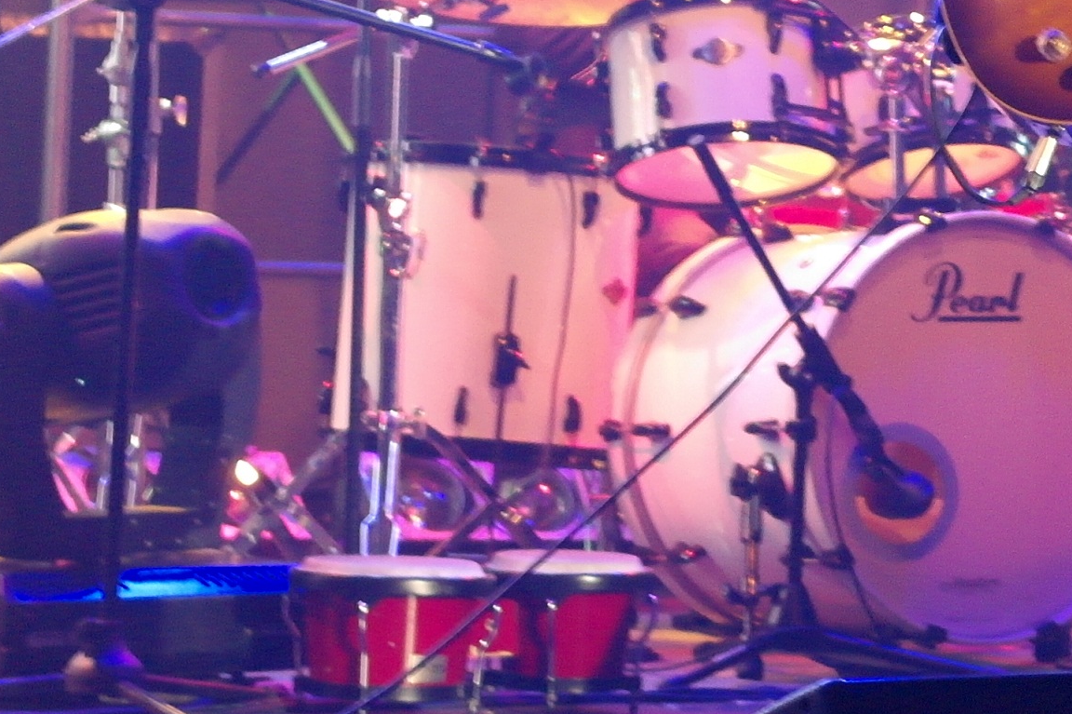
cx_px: 1311
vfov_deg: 7.4
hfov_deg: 10.9
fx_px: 5506
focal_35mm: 185
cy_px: 88
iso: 800
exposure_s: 1/15
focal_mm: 38
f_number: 5
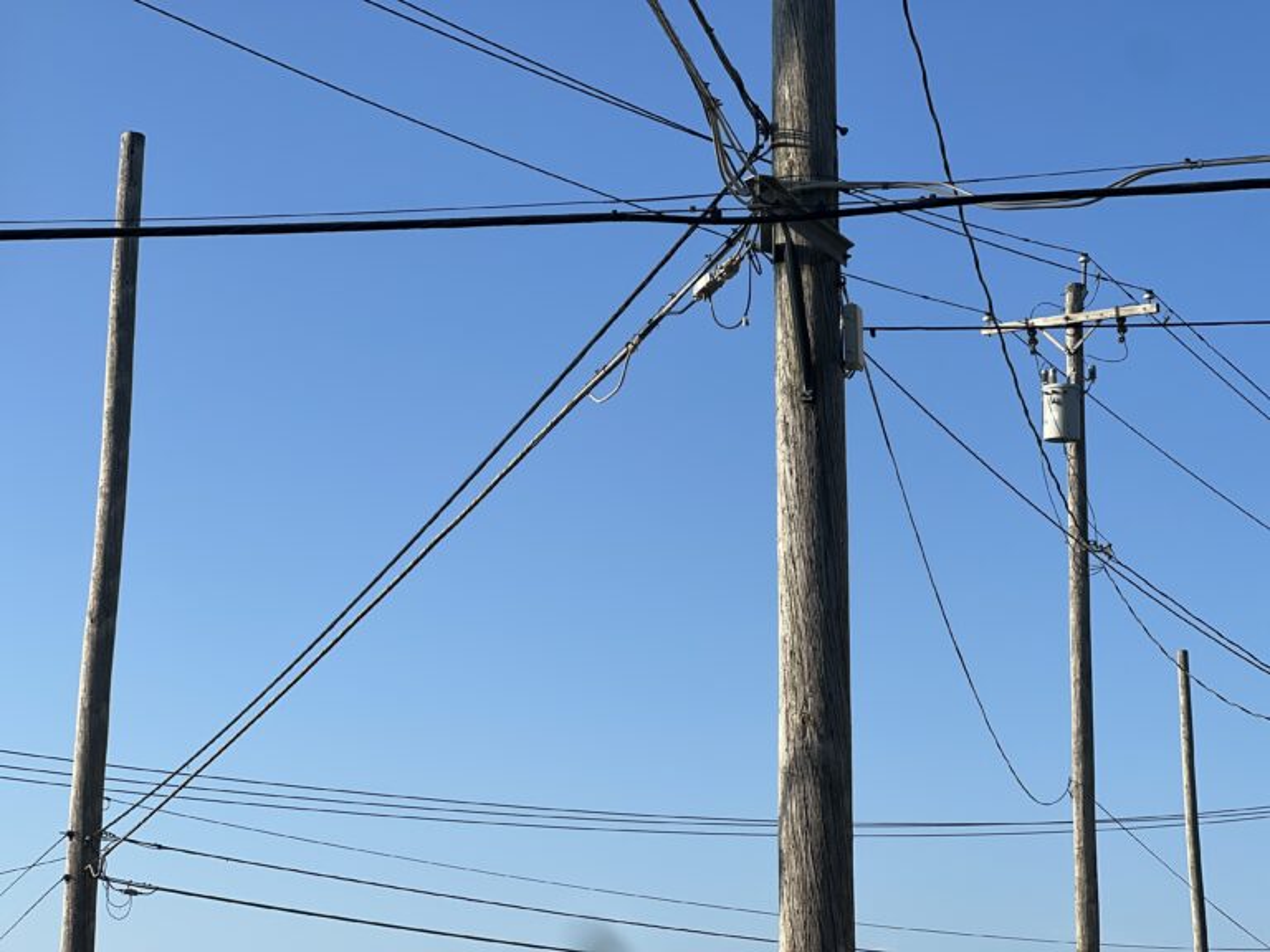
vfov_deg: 19.1
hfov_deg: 25.3
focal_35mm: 77
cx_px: 635
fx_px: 2825
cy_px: 476
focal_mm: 9
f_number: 2.8
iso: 32
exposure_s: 1/708
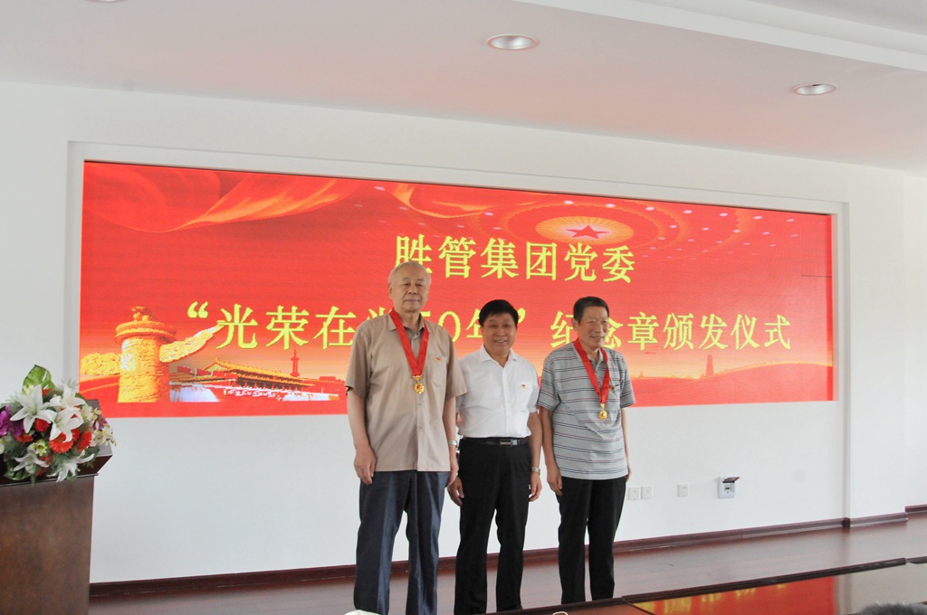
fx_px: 926
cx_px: 464
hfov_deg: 53.2
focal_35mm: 36
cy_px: 308
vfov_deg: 36.8
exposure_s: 1/30
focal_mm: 24
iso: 1250
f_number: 7.1
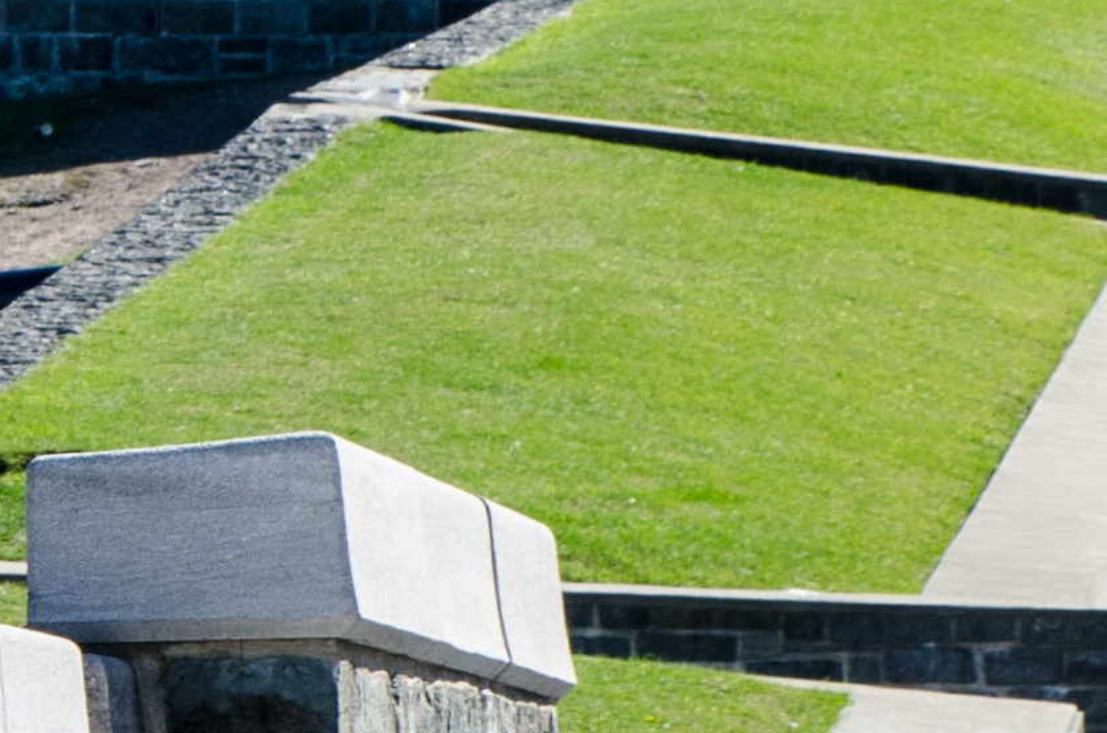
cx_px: -821
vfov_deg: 3.1
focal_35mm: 442
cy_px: -478
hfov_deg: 4.6
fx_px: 13565
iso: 100
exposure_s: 1/200
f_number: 8
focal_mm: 50
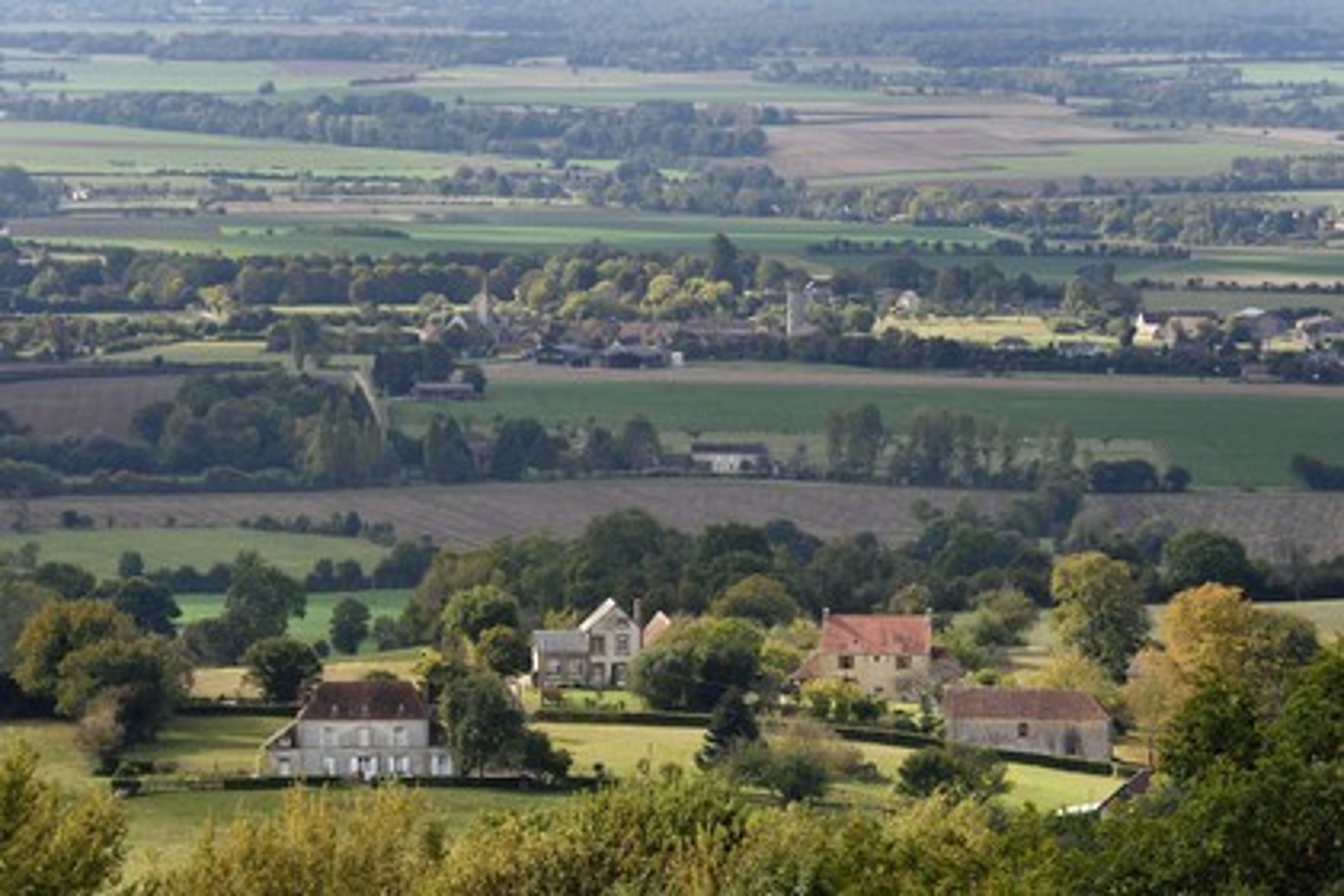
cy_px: 448
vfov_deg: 6.9
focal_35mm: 200
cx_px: 672
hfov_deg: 10.3
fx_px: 7466
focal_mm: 200
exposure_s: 1/250
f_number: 9
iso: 200
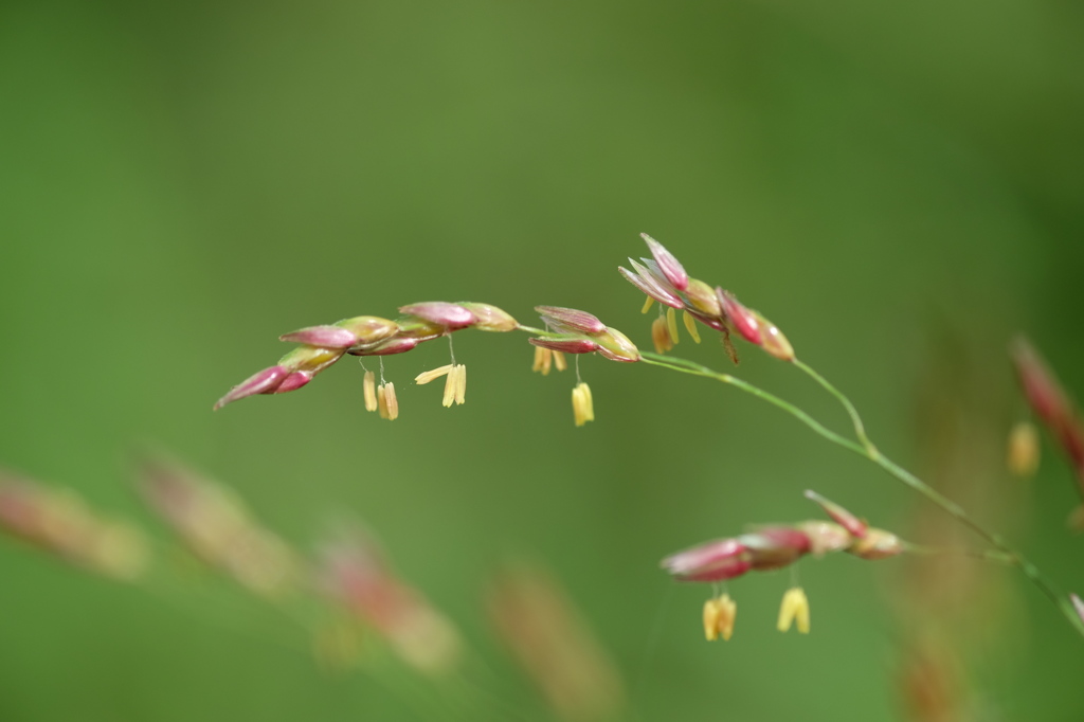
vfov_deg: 15.2
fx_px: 2709
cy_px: 361
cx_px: 542
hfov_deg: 22.6
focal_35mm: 90
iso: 200
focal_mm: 60
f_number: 2.4
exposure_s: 1/2000
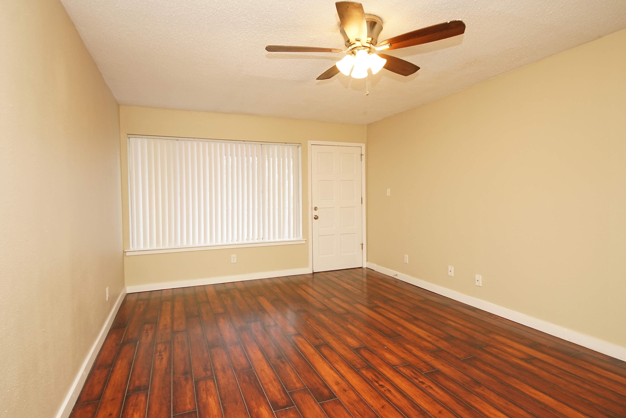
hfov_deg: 90.0
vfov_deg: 67.4
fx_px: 313
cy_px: 209
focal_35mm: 18
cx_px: 313
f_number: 4.5
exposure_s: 1/60
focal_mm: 12
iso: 800
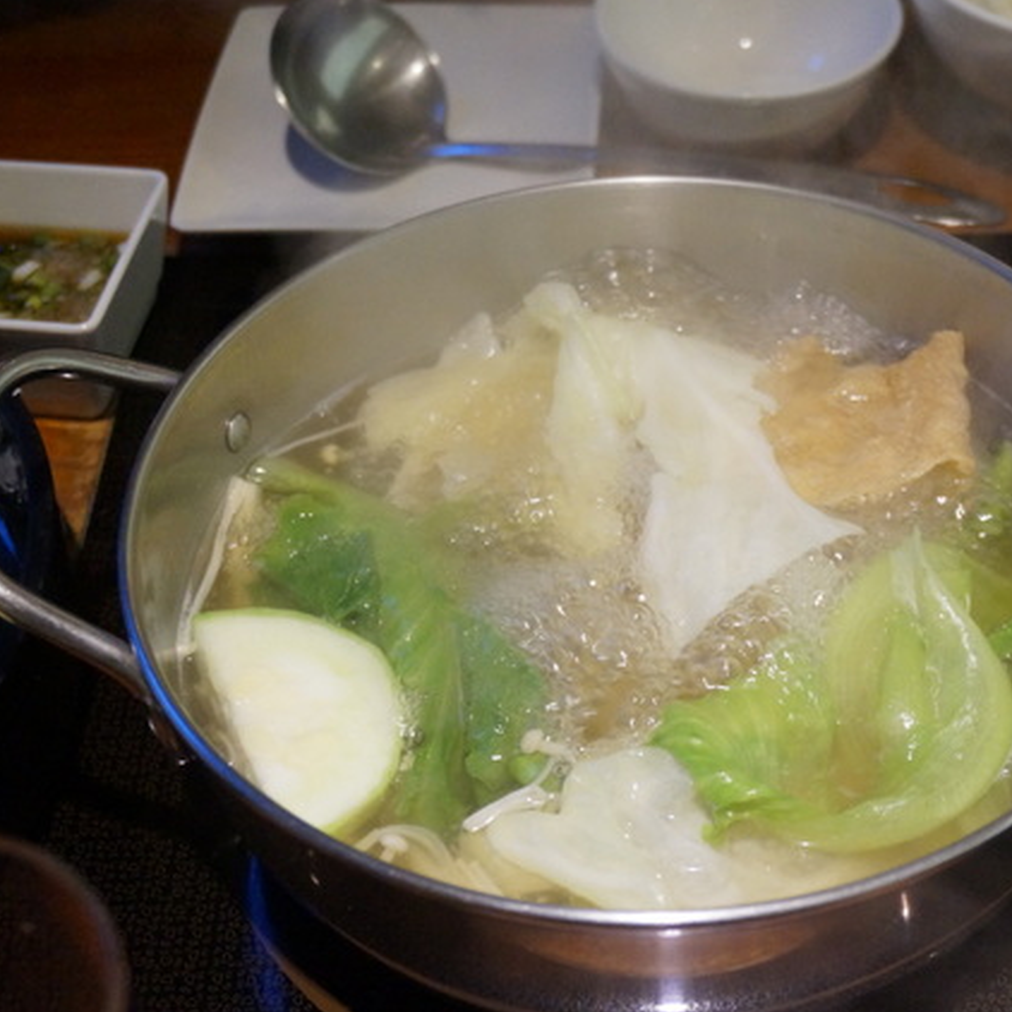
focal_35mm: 58
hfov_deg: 29.4
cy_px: 506
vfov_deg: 29.6
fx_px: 1918
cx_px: 674
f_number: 5
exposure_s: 1/125
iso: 3200
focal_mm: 30
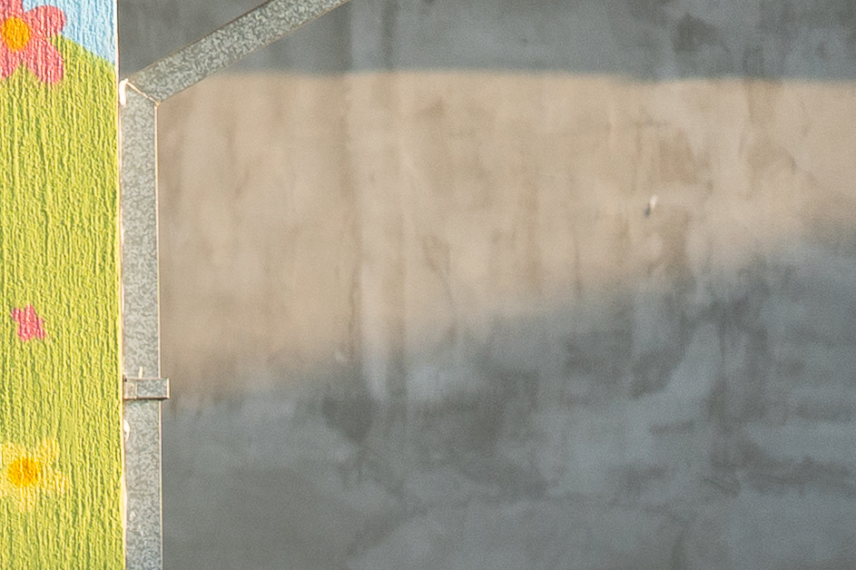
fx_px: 12811
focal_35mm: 539
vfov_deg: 2.5
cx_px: -1848
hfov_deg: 3.7
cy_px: -30
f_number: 1.4
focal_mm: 85
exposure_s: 1/4000
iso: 100
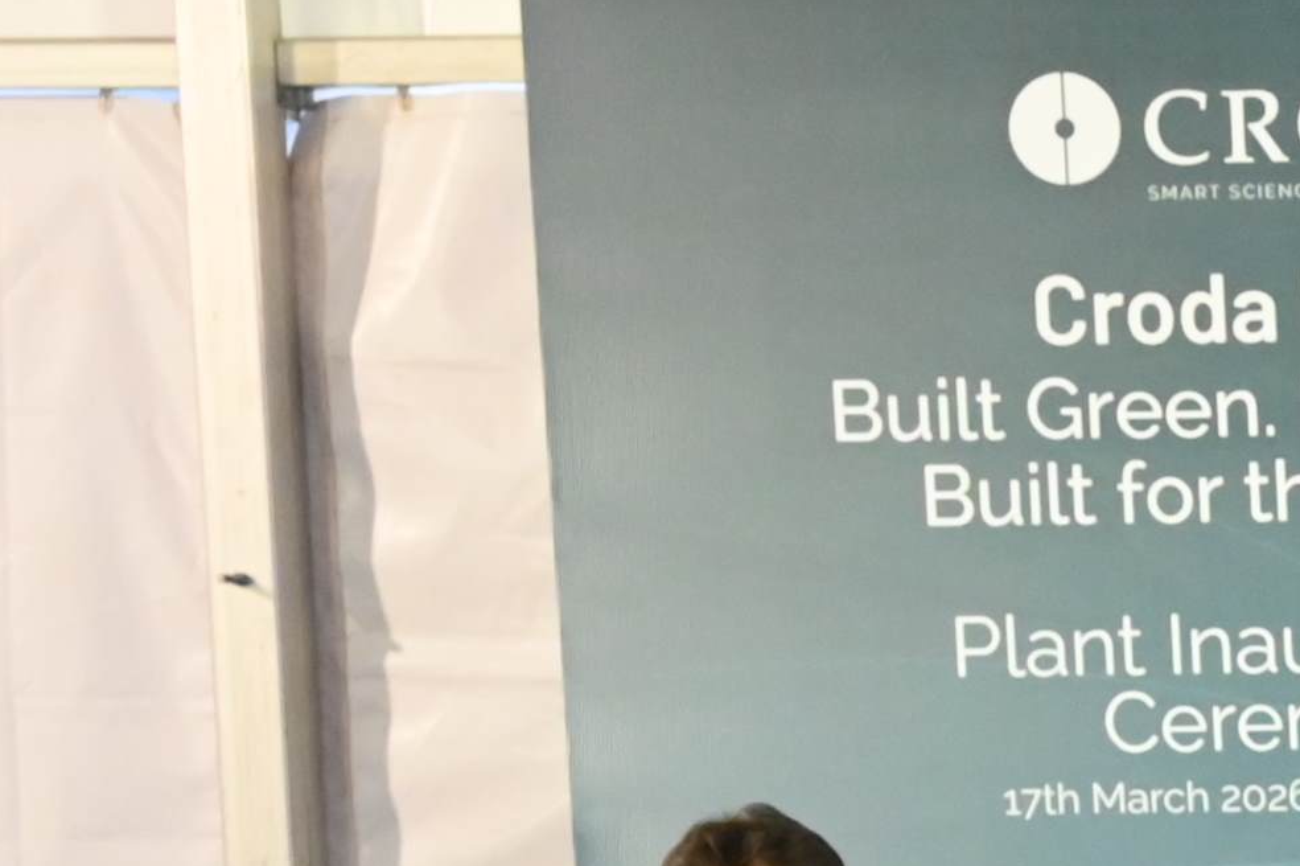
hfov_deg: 8.4
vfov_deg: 6.2
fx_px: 7654
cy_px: 1934
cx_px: 3649
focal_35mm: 212
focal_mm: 34.5
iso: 4000
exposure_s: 1/200
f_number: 4.5
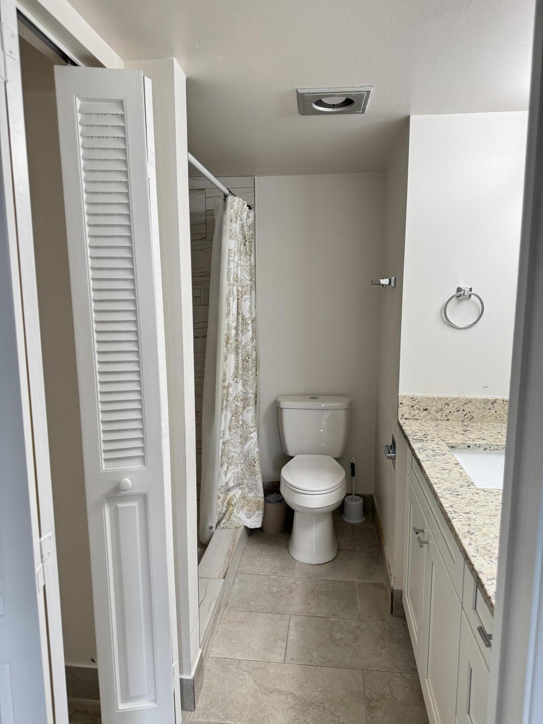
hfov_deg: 56.8
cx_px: 272
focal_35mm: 24
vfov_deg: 71.6
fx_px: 502
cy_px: 362
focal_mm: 6.76
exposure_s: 1/60
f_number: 1.78
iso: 125
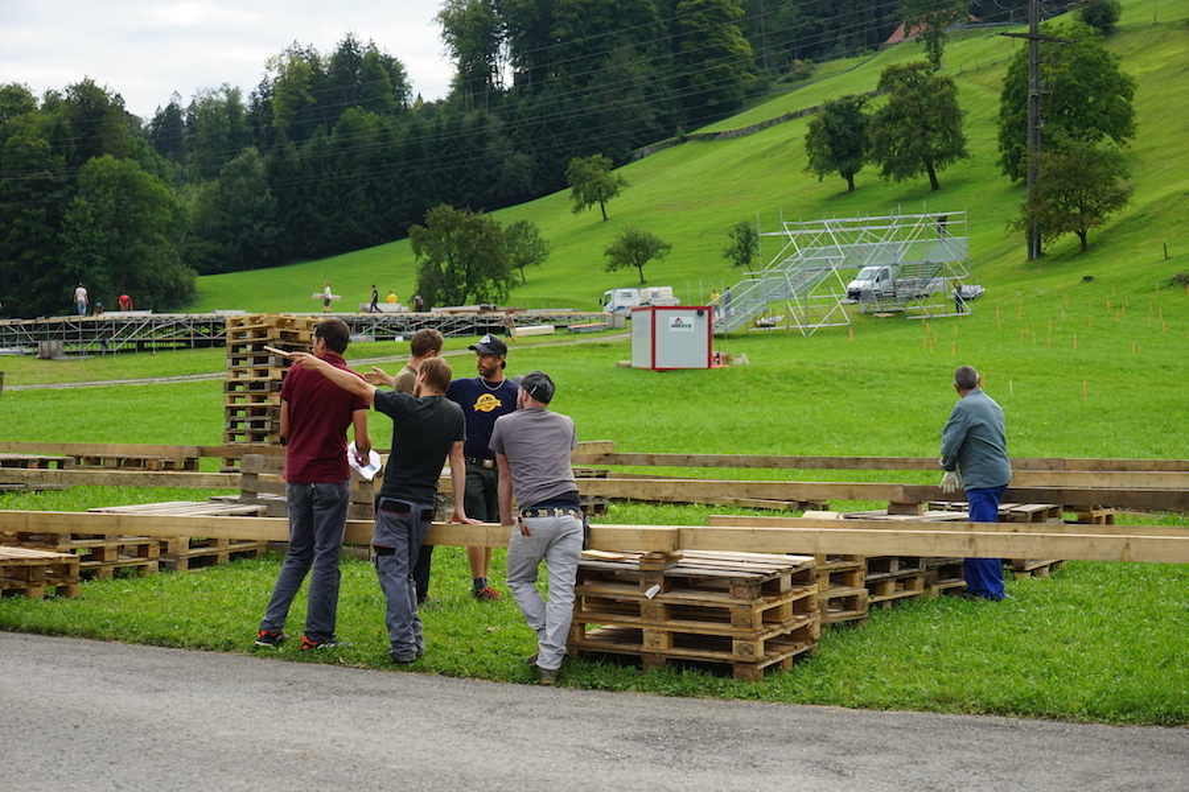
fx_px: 2312
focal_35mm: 70
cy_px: 396
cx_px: 594
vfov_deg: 19.5
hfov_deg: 28.8
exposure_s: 1/80
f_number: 6.3
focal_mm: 70
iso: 100
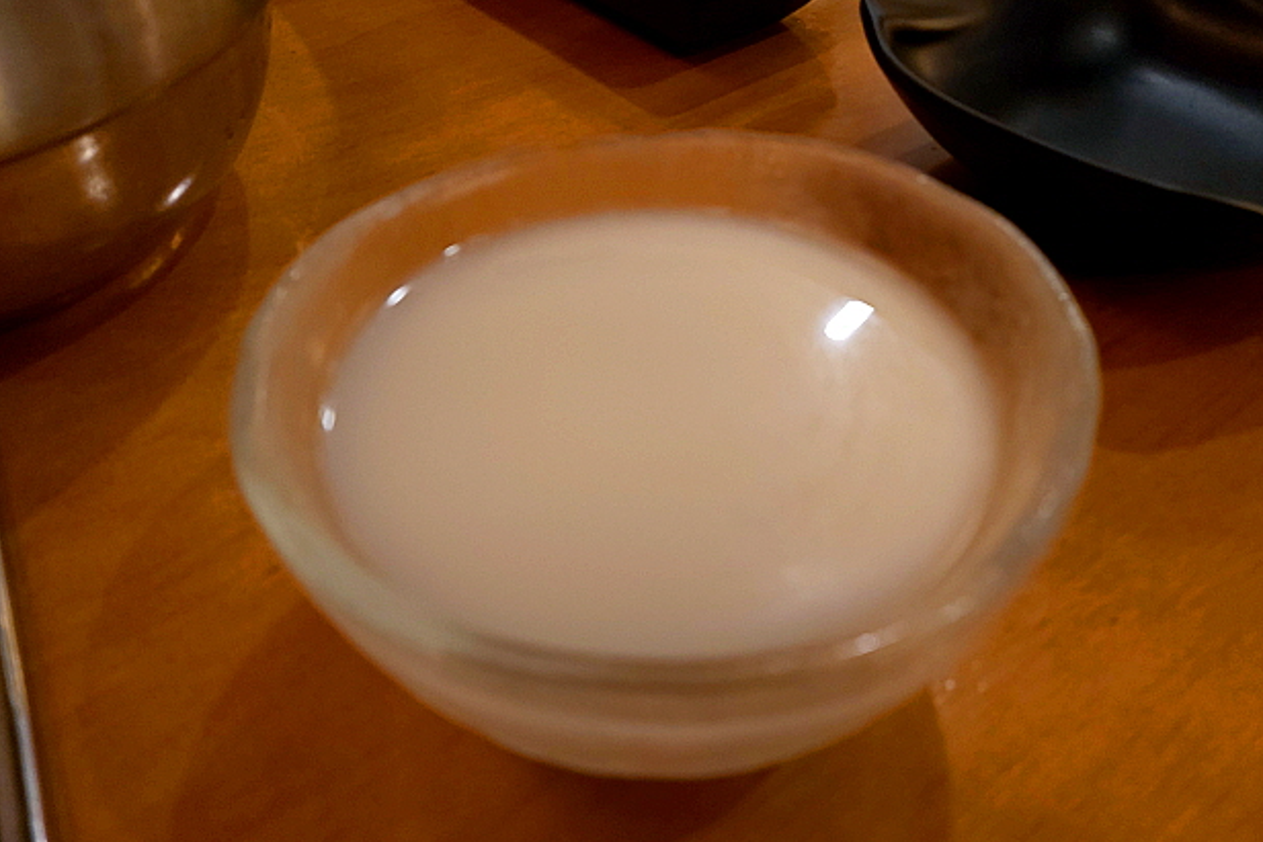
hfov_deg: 67.4
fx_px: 947
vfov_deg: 47.9
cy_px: 440
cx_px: 646
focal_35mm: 27
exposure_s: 1/24
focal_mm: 4.58
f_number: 2
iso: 500
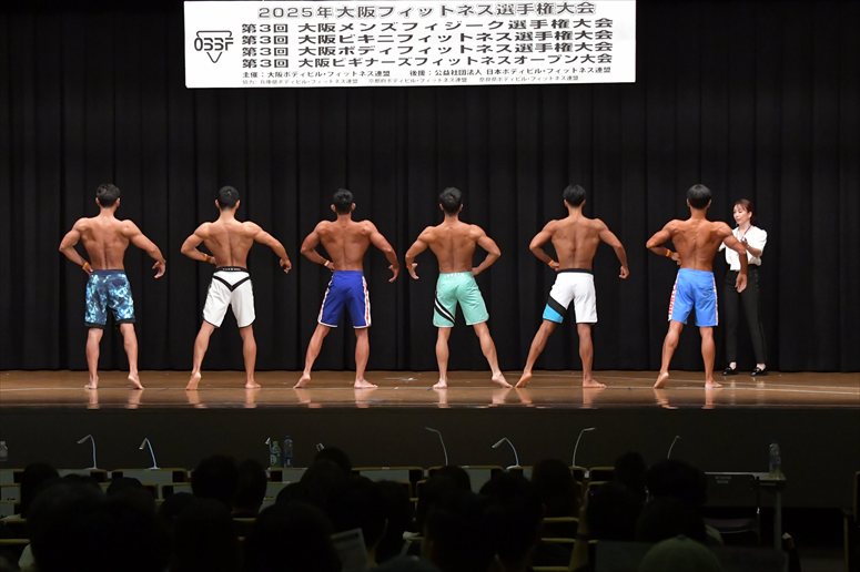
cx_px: 430
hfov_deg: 21.9
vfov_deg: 14.7
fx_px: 2221
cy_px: 286
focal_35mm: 93
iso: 6400
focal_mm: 62
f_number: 5.6
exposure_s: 1/400
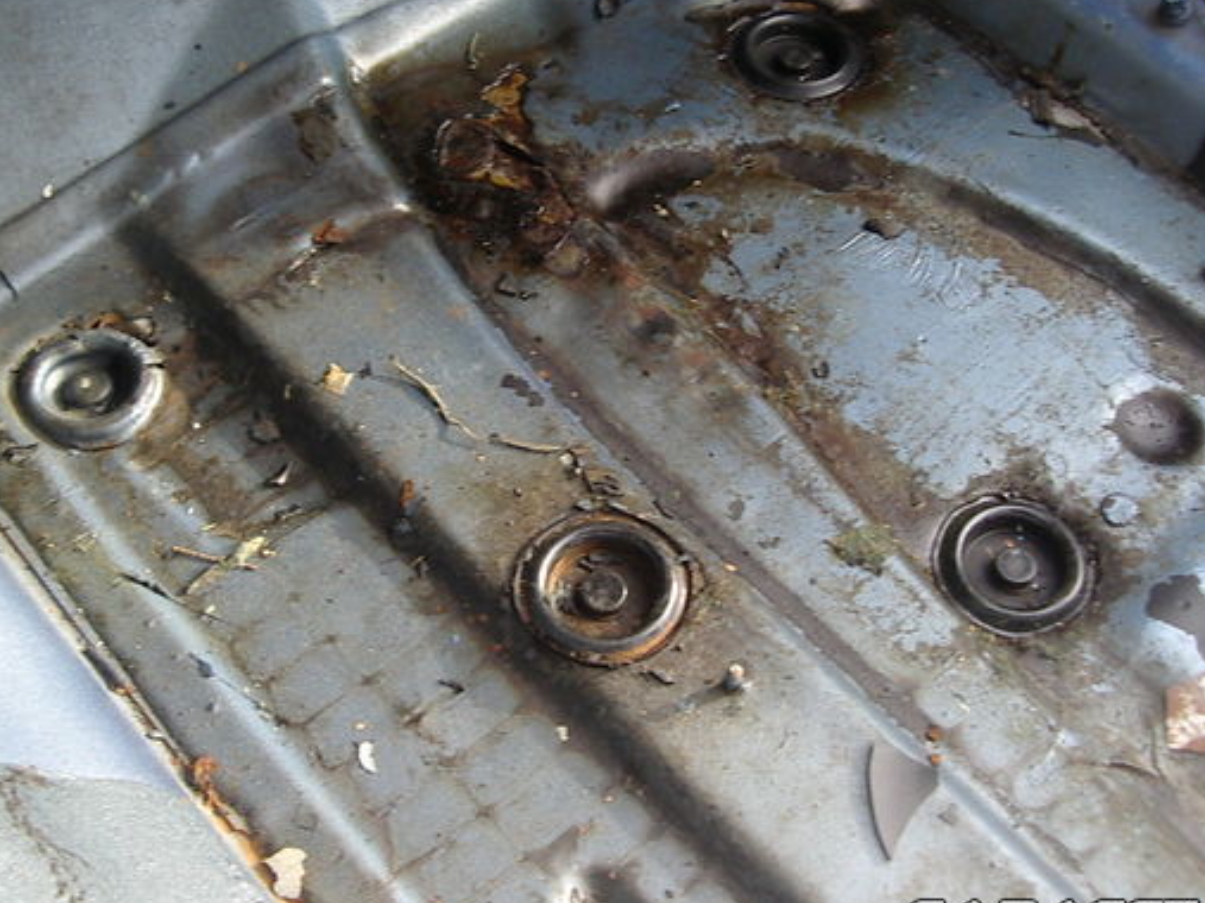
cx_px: 551
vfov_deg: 30.2
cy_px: 366
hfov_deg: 39.6
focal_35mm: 48
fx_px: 1671
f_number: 2.6
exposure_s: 1/80
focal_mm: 5.8
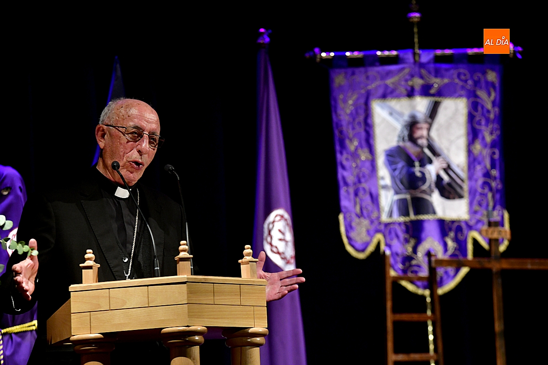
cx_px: 274
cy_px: 182
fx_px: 2740
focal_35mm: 180
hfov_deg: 11.4
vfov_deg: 7.6
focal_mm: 180
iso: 3200
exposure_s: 1/125
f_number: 5
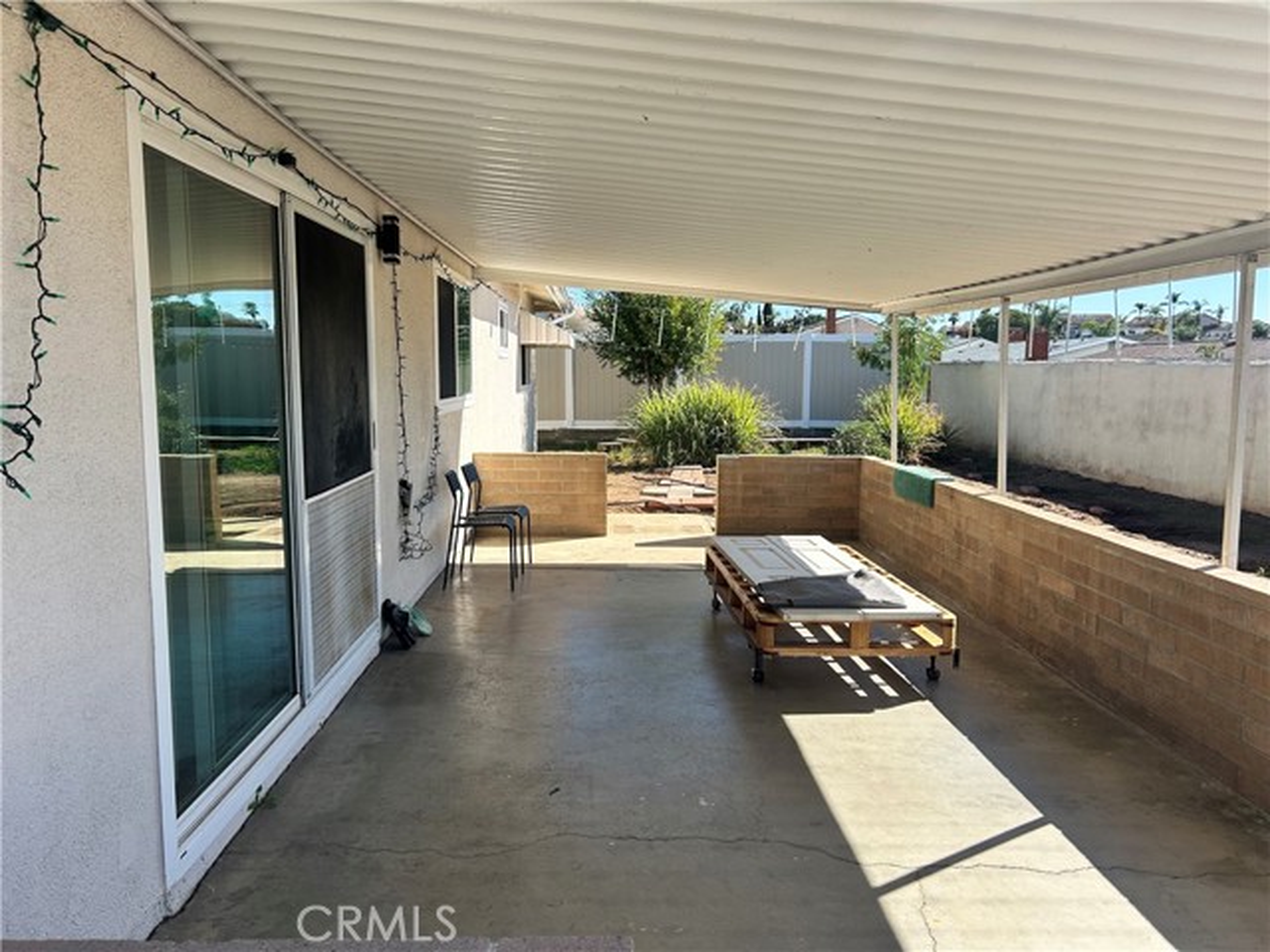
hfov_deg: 67.3
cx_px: 635
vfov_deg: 53.1
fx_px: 954
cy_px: 476
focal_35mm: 26
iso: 50
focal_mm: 5.7
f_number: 1.5
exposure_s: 1/2045
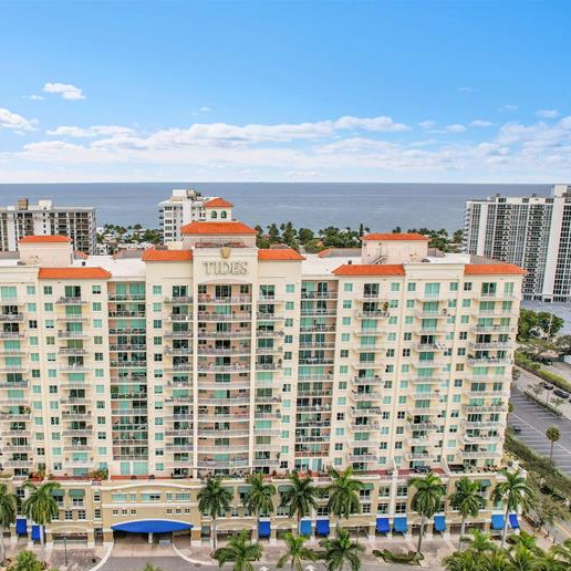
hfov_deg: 54.3
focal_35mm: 29
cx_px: 181
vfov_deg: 55.6
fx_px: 541
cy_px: 294
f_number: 2.8
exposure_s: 1/125
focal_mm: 8.38
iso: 100
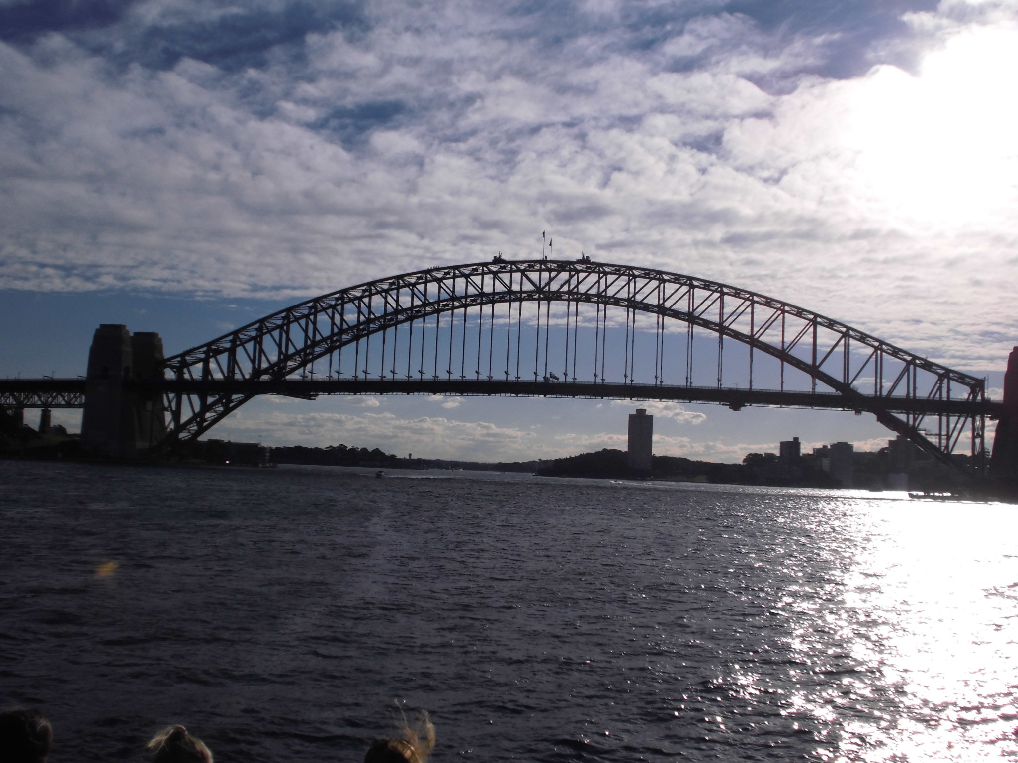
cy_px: 382
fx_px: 1118
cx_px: 509
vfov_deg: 37.7
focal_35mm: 38
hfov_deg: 49.0
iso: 64
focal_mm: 6.9
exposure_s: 1/500
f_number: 9.8
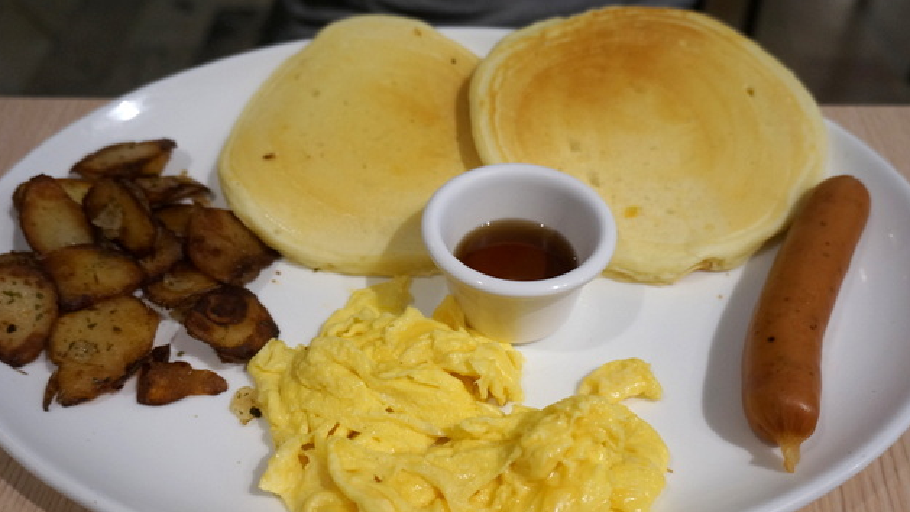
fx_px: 809
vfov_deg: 35.1
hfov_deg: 58.7
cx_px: 453
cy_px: 291
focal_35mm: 34
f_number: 4
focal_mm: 21
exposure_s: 1/60
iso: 800
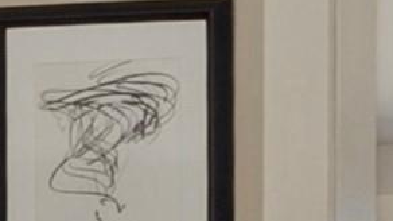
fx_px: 1115
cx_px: 732
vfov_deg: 9.5
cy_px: 596
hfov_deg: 16.4
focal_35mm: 107
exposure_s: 1/20
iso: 200
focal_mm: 7
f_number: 6.3
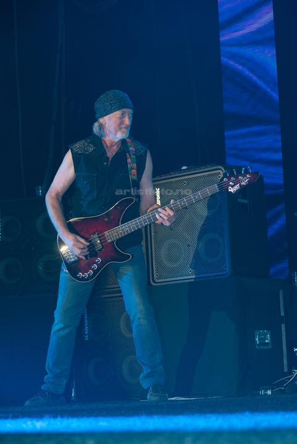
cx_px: 148
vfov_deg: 25.3
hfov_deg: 17.1
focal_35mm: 80
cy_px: 222
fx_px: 988
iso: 640
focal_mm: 80
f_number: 5.6
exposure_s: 1/250
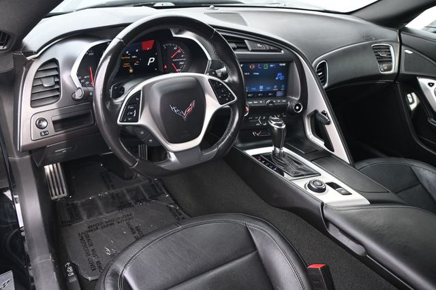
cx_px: 218
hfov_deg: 62.0
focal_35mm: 30
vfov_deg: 43.6
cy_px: 145
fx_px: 363
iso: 450
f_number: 3.8
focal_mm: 20
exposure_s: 1/125
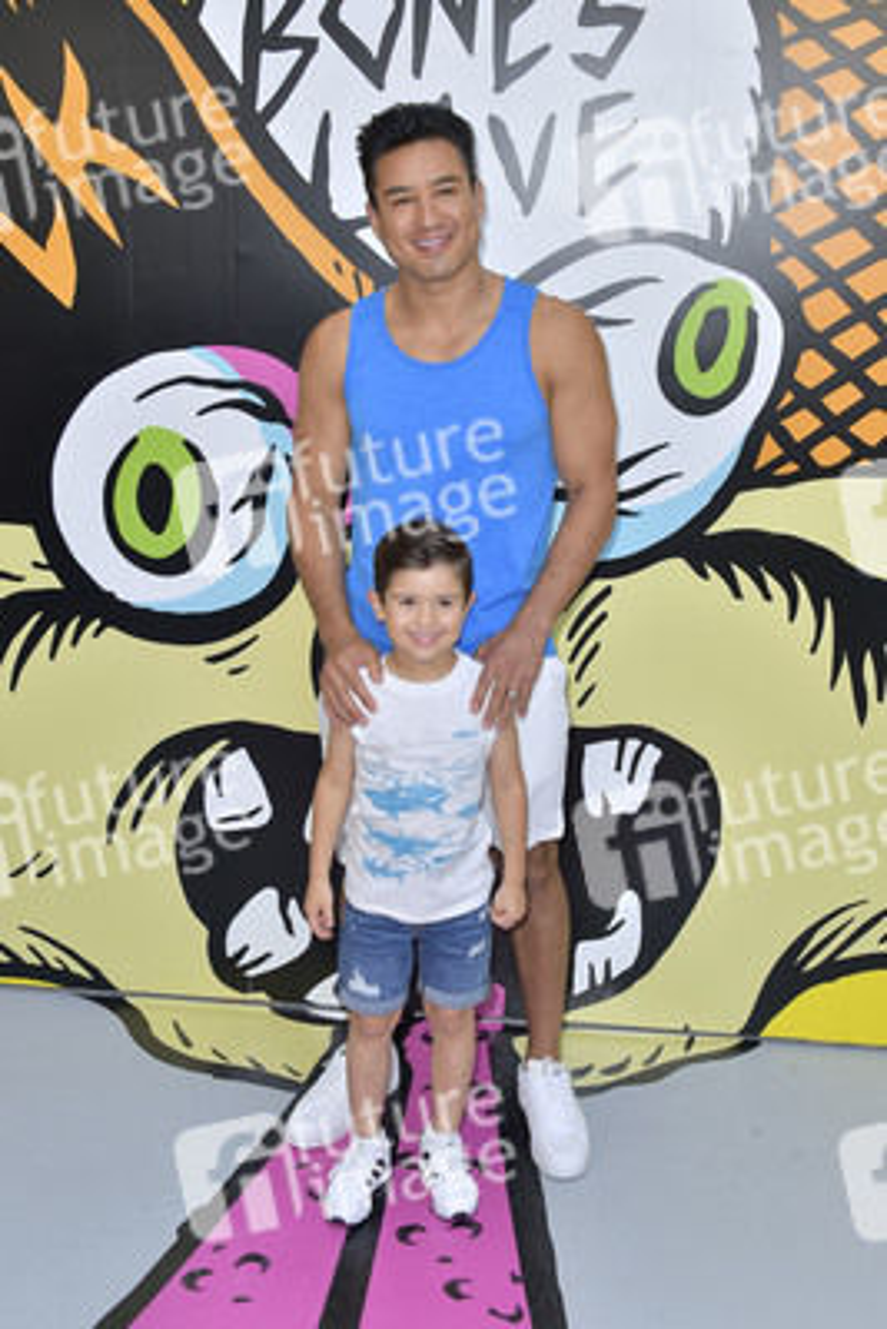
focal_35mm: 40
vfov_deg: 48.4
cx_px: 444
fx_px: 1477
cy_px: 664
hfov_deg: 33.4
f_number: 7.1
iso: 320
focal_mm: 40
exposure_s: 1/250
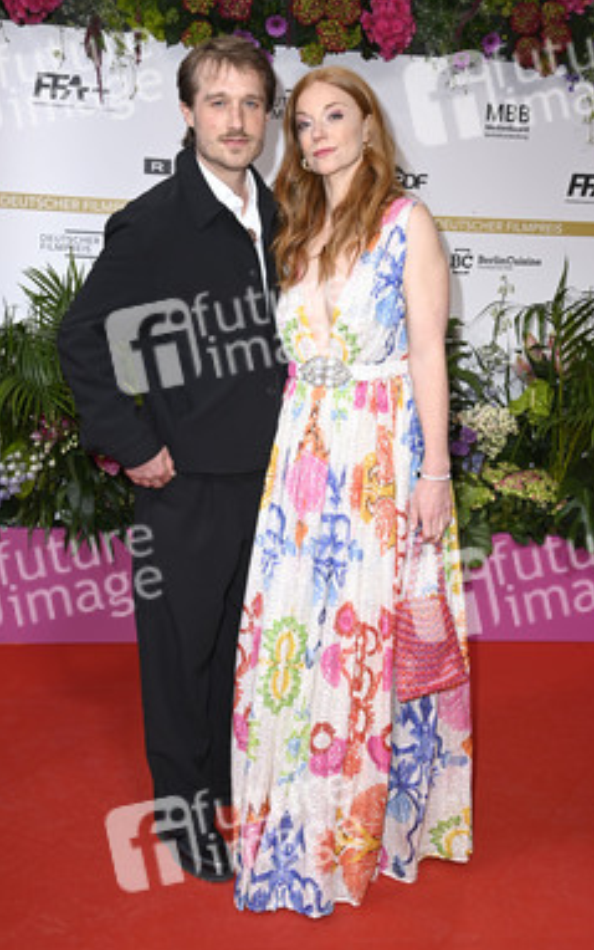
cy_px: 460
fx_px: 1268
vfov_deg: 41.0
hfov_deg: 26.4
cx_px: 306
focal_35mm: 49
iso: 640
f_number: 6.3
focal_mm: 46
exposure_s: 1/200
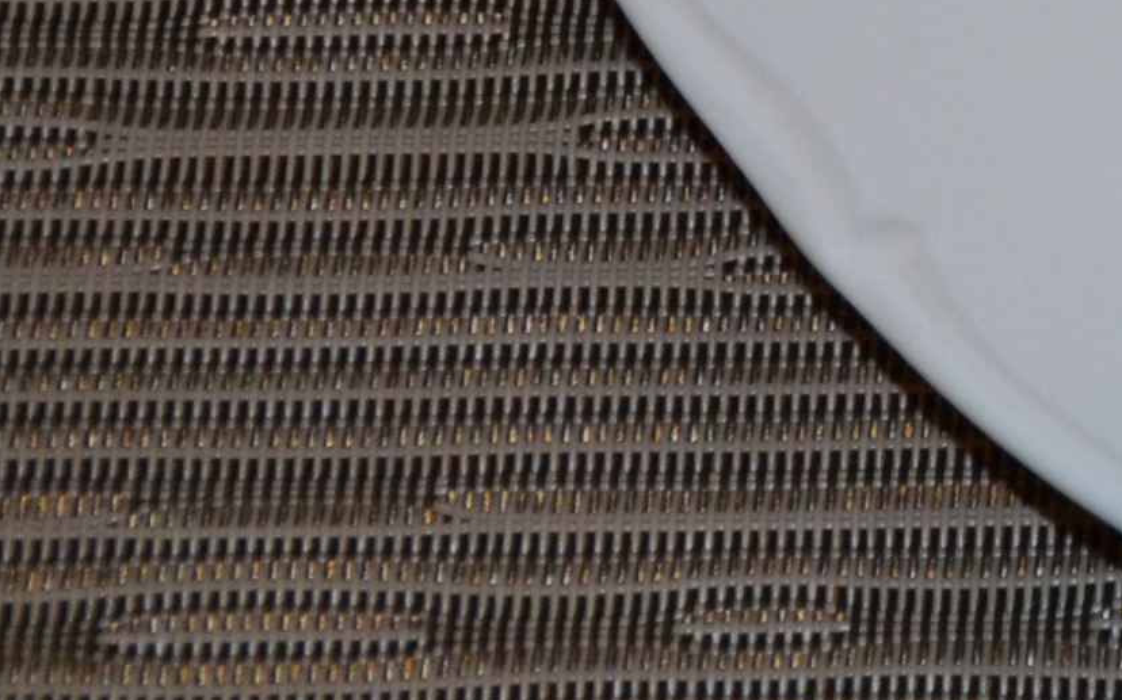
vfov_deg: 4.8
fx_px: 8193
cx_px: 2264
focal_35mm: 268
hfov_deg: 7.5
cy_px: -613
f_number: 4.5
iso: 900
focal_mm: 42
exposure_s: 1/60
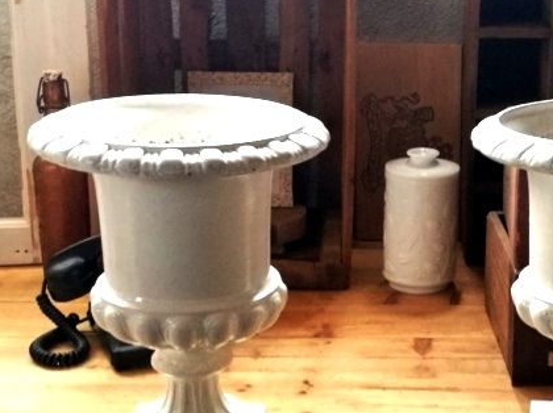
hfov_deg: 26.5
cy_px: 265
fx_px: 1165
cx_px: 396
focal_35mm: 73
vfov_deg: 20.1
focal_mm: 4.5
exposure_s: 1/33.3
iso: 320
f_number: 2.2
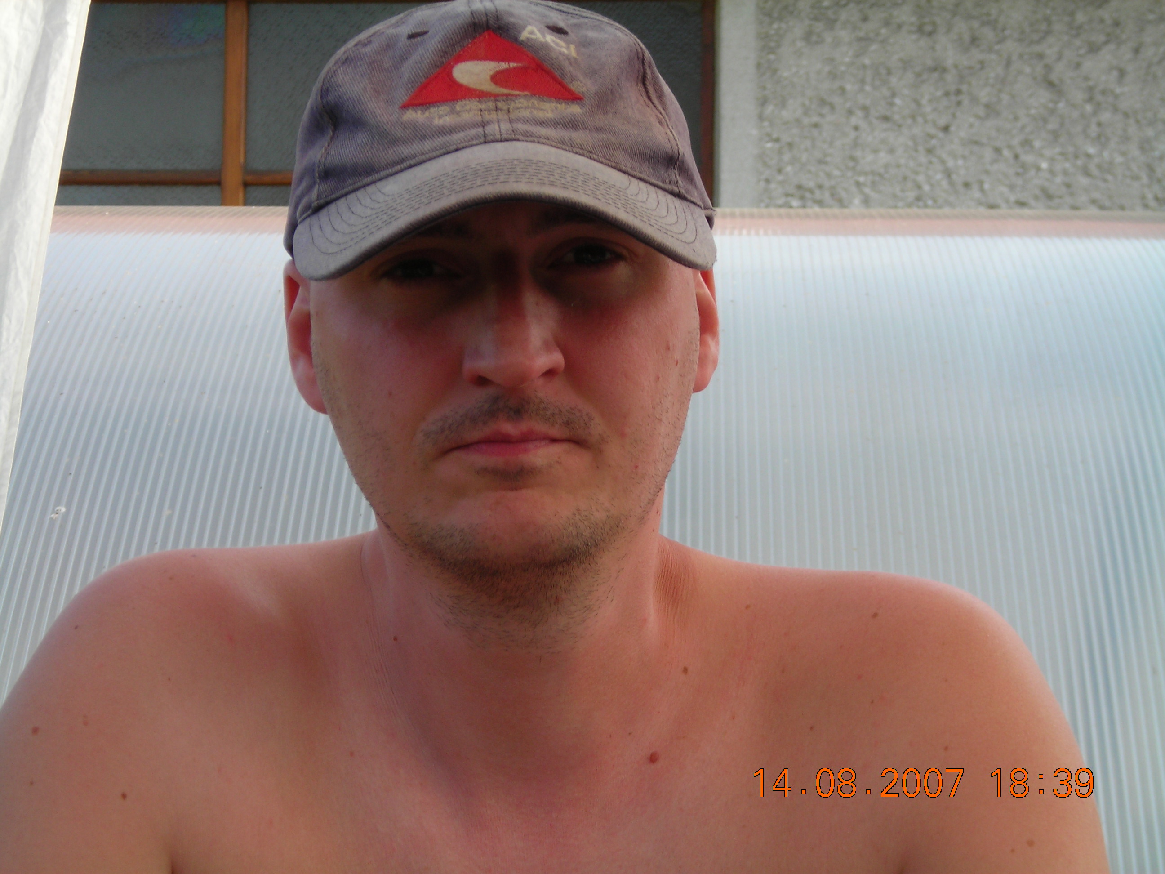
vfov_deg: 12.8
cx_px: 582
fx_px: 3904
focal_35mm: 116
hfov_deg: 17.0
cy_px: 437
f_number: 5.3
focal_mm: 19.2
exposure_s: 1/67.3
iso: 50
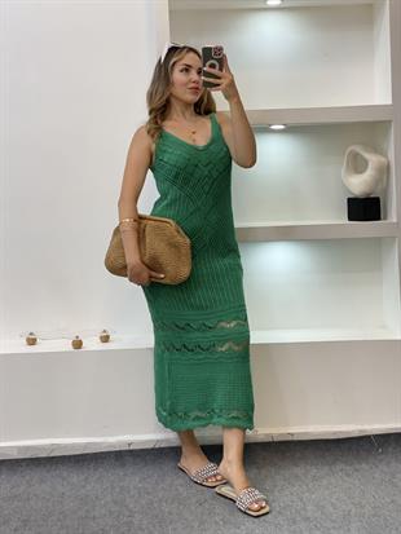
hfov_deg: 28.0
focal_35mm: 52
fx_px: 803
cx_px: 200
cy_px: 267
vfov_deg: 36.8
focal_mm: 6
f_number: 2
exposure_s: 1/100
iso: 80
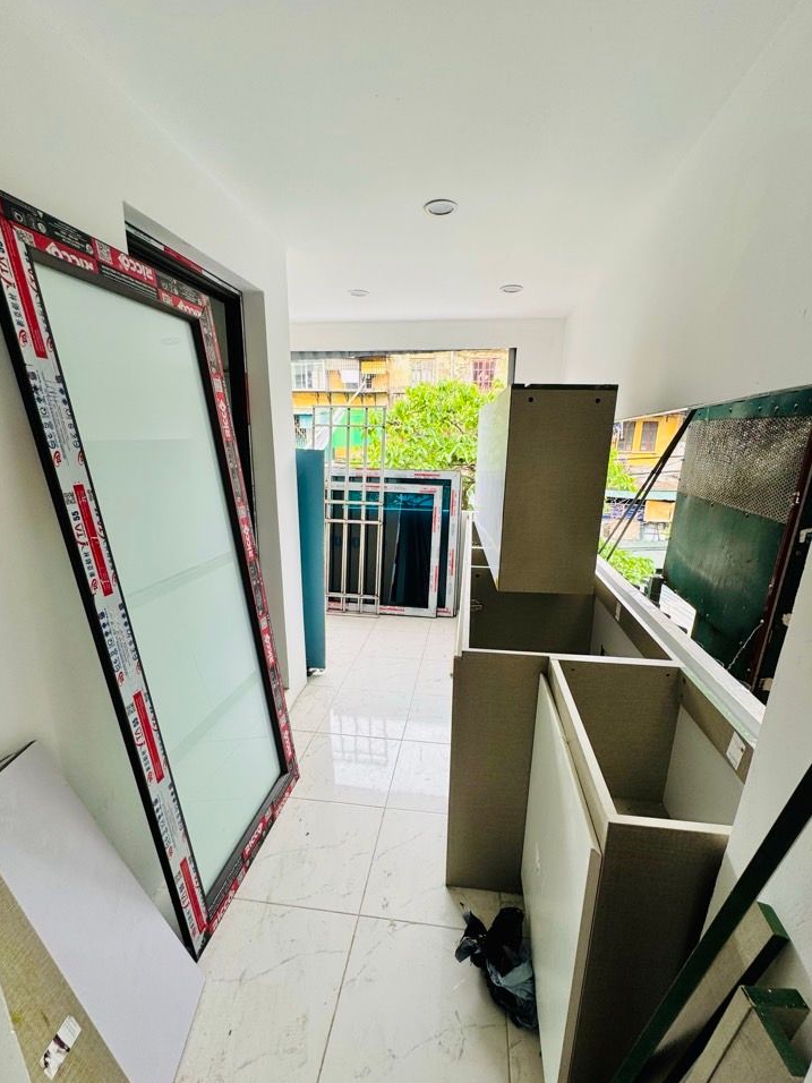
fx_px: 469
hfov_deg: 81.7
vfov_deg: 98.1
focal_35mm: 15
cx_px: 414
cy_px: 569
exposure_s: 1/145
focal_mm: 2.22
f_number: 2.2
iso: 40
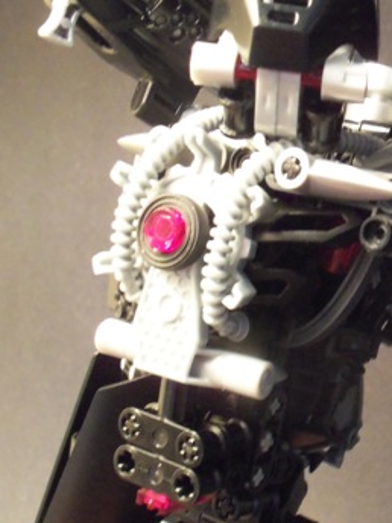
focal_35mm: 54
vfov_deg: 35.4
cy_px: 316
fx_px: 815
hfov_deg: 26.1
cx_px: 357
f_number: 3.4
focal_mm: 5.2
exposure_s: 1/25
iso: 400
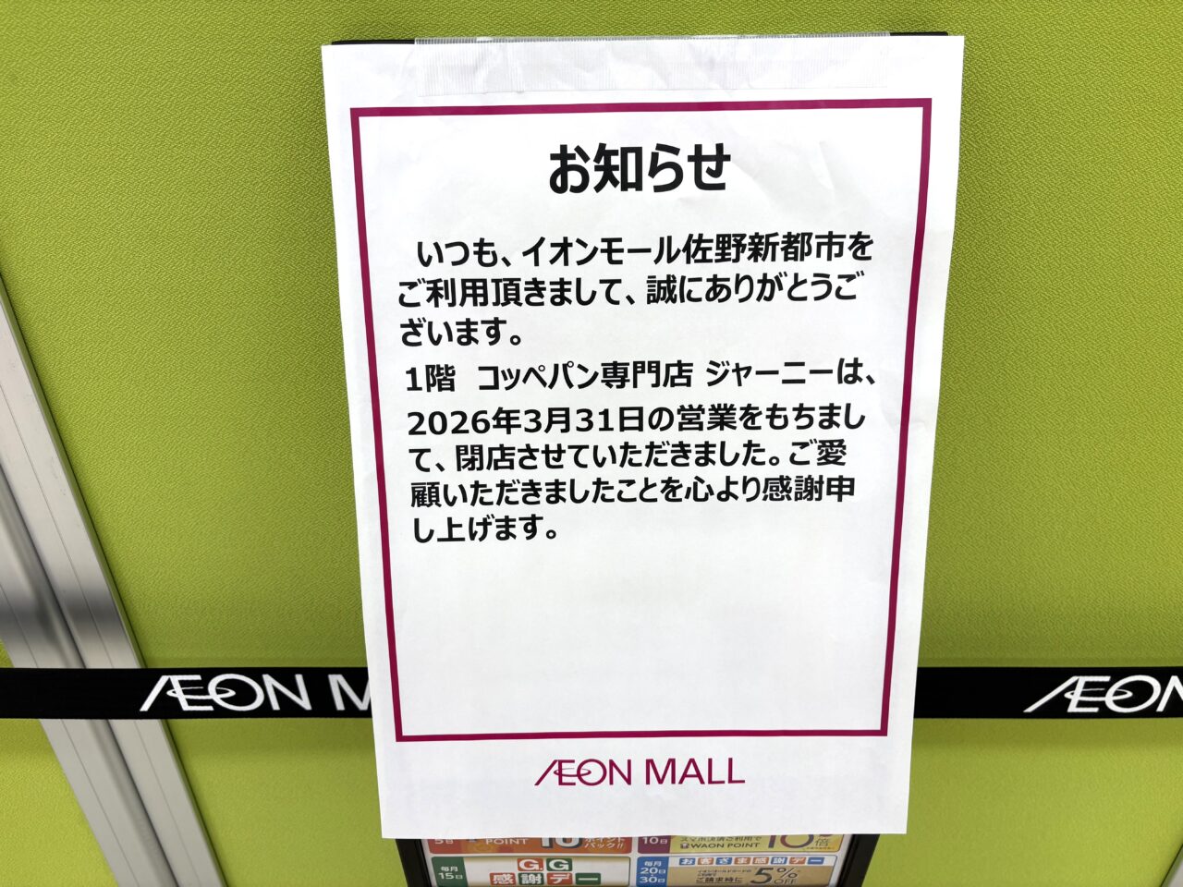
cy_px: 444
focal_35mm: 26
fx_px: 889
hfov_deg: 67.3
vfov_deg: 53.1
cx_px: 592
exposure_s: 1/100
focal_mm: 5.96
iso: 50
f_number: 1.6
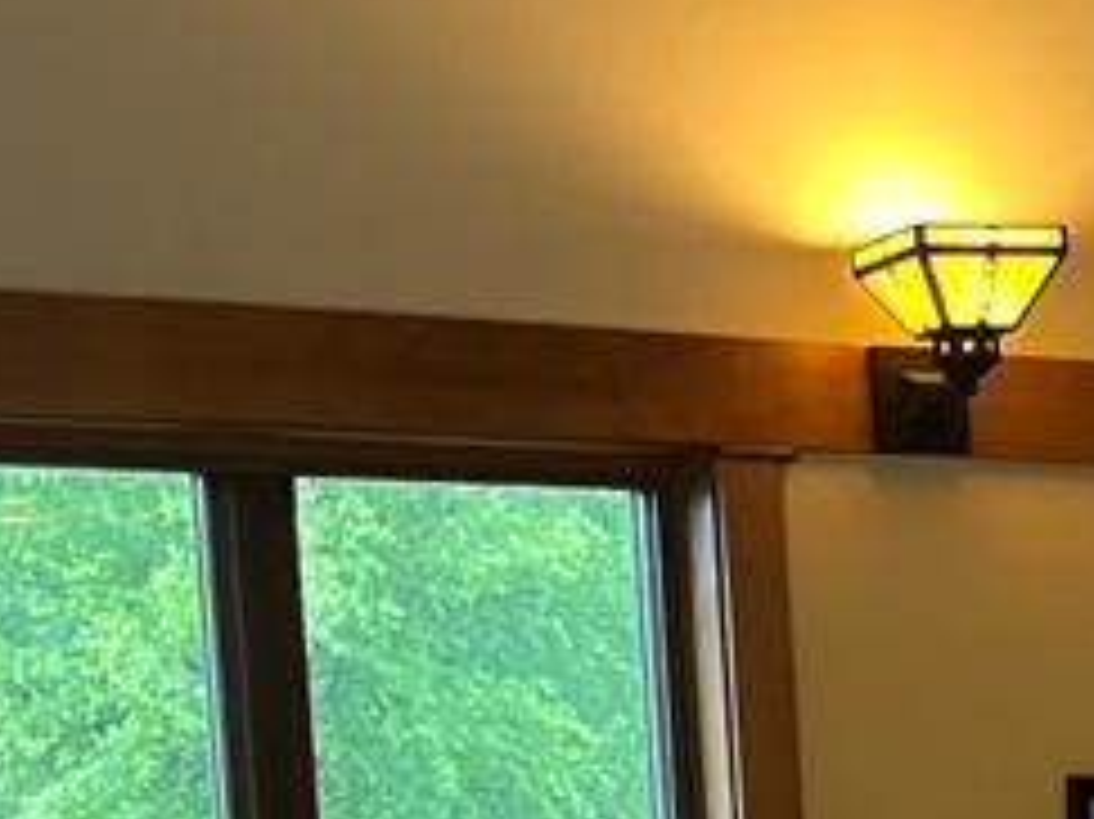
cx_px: 1261
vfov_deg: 10.0
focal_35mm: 137
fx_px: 4328
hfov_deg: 14.0
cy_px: 1620
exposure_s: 1/60
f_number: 1.6
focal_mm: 5.1
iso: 320
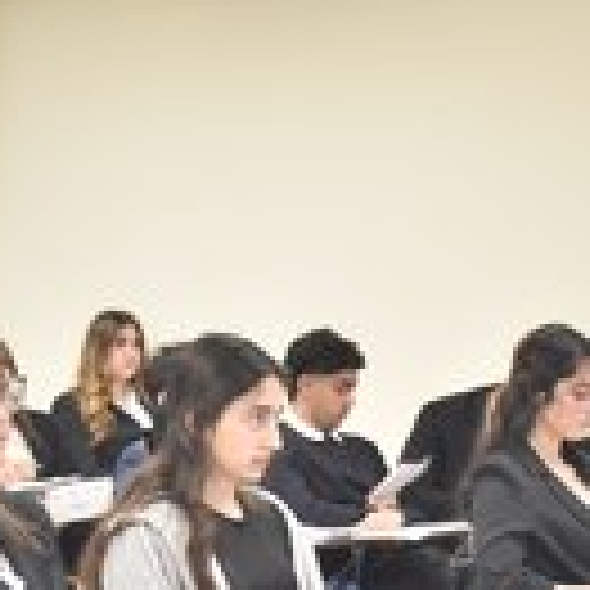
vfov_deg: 18.8
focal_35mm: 92
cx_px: 194
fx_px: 1781
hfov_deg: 18.8
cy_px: 401
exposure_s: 1/125
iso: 1600
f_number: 4.5
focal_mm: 23
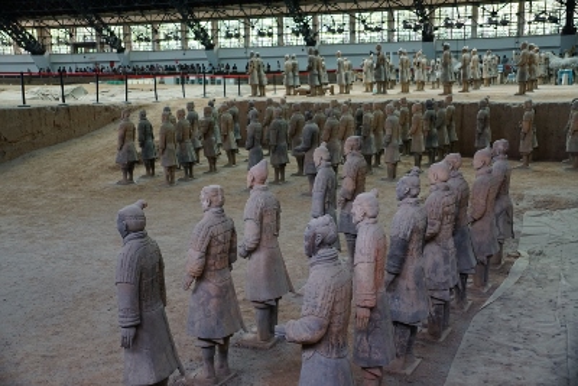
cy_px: 193
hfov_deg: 46.4
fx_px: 675
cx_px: 289
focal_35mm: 42
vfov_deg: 31.9
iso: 500
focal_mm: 28
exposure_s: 1/60
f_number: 4
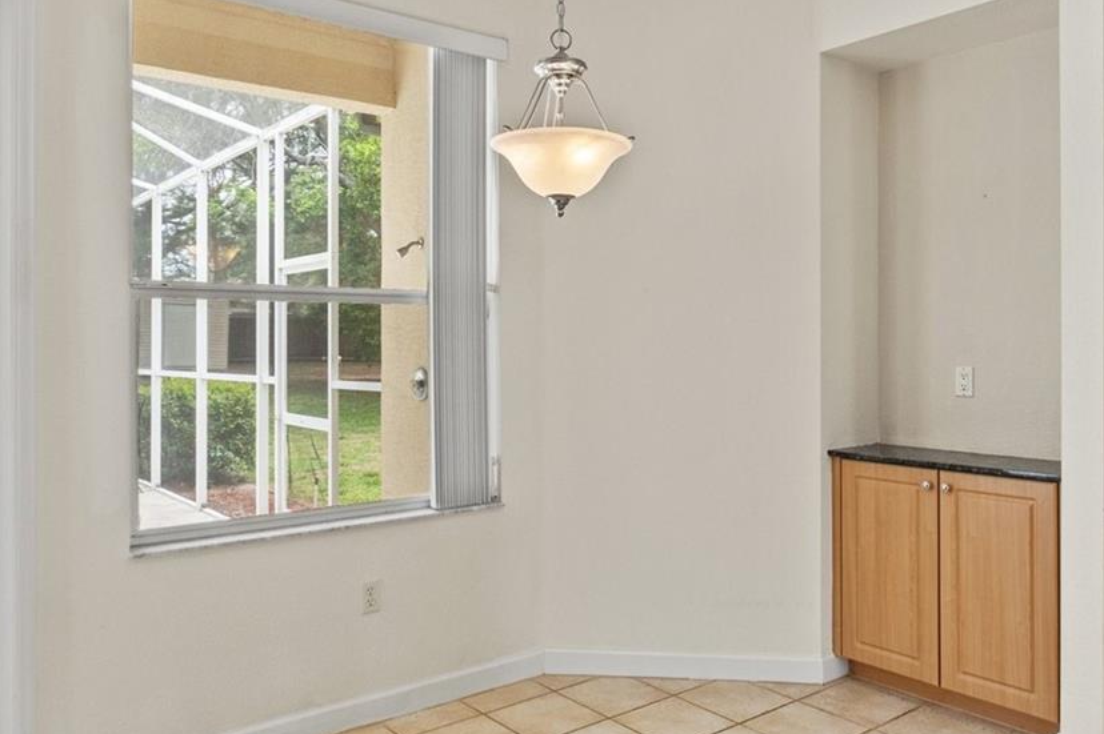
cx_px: 567
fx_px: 889
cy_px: 364
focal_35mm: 29
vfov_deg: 44.9
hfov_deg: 63.7
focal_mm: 10
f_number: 7.1
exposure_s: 1/15
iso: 400
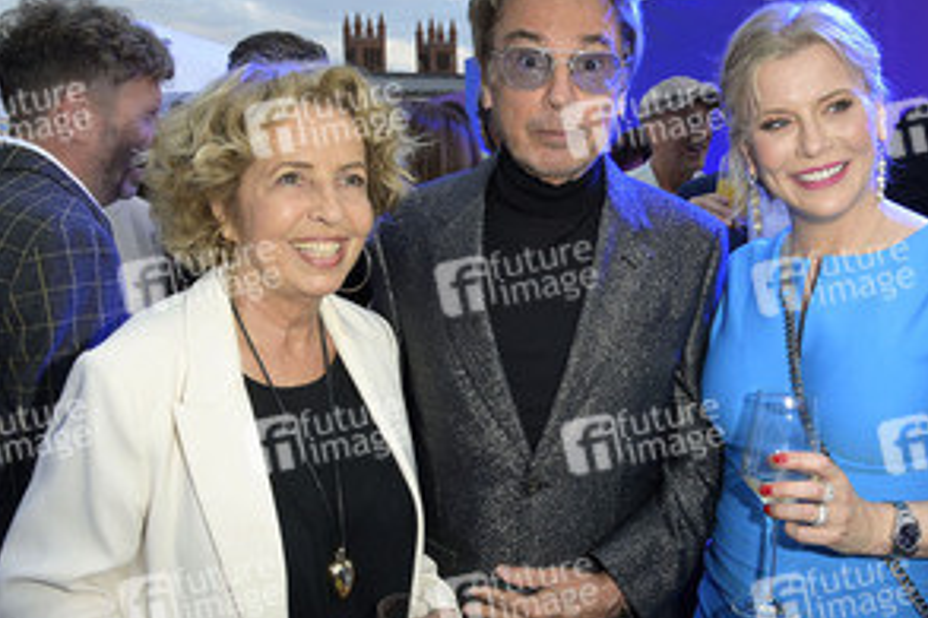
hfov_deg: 51.6
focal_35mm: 37
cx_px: 559
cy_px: 358
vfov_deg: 35.8
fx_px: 953
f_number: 8
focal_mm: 24
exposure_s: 1/60
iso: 640
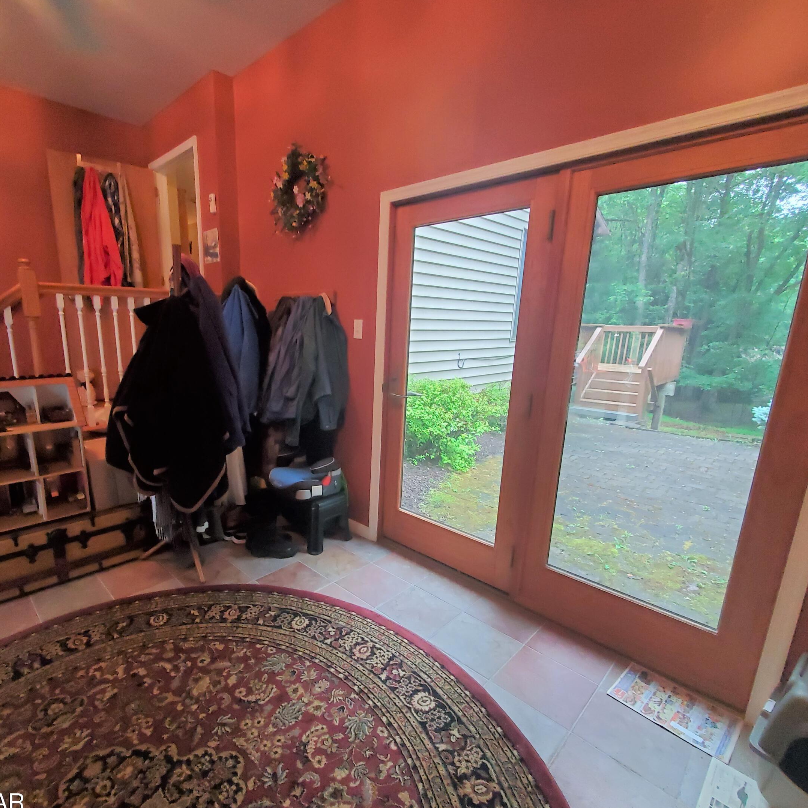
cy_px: 419
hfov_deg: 86.6
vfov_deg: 87.4
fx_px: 423
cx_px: 334
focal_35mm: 16
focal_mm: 1.8
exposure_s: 1/30
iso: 640
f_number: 2.2
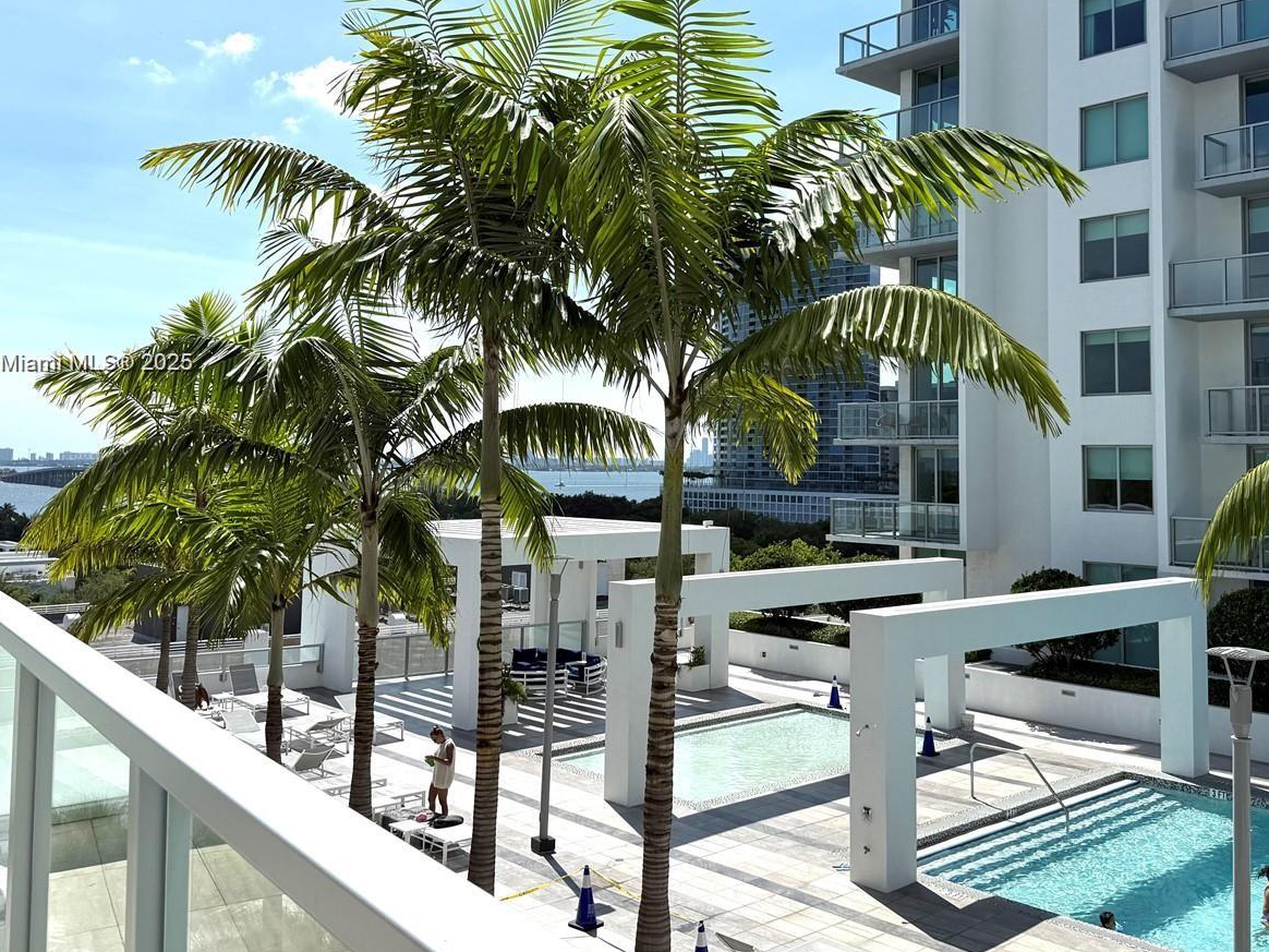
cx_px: 716
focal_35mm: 33
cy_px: 364
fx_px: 1210
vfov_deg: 42.7
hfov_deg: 55.2
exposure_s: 1/8130
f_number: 1.78
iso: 80
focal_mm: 6.76
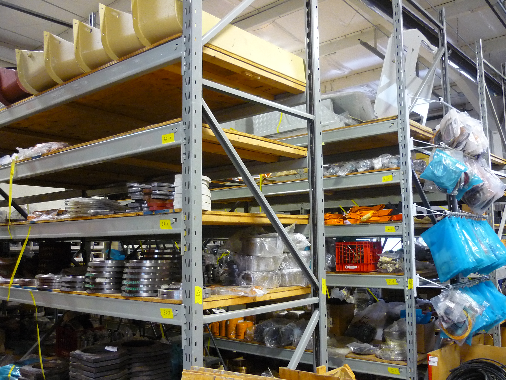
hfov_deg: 55.4
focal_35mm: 33
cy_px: 190
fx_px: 482
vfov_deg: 42.9
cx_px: 253
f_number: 2.8
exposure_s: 1/25
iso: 400
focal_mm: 5.5
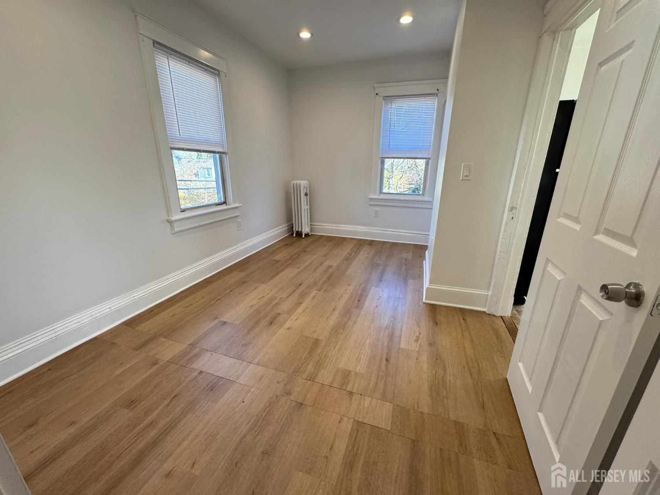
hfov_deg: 102.1
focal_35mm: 14
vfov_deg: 85.7
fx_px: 267
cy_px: 248
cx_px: 330
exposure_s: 1/120
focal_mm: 2.22
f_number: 2.2
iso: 160
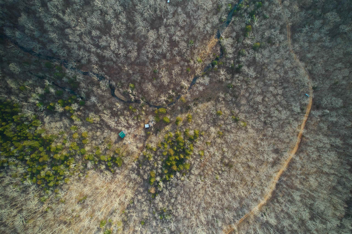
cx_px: 176
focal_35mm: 22
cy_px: 117
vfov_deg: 57.2
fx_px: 215
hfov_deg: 78.6
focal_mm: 8.38
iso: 100
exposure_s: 1/320
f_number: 2.8
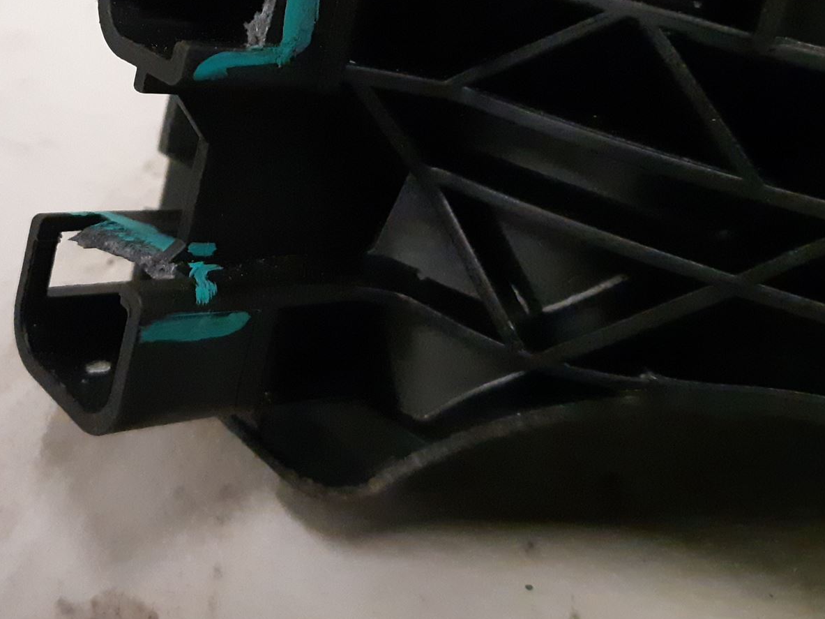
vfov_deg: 31.2
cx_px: 185
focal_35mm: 45
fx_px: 1072
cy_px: 103
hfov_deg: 40.6
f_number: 1.7
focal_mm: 3.93
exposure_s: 1/204
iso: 800
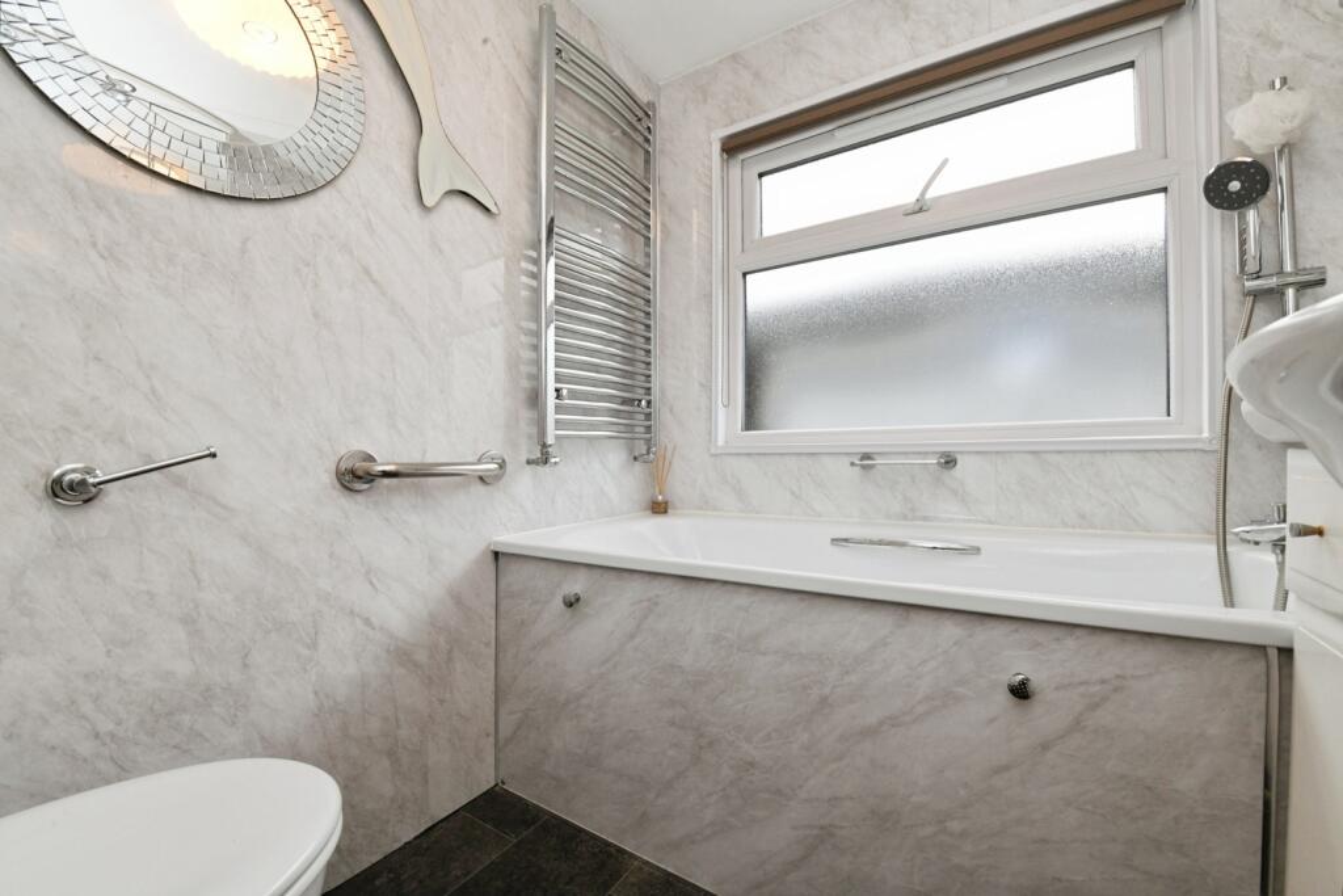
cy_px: 448
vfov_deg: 81.2
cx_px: 672
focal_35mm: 14
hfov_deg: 104.2
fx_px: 522
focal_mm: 14
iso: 1000
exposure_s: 1/125
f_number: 16
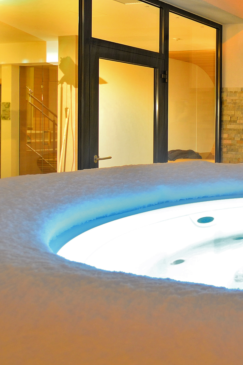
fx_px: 415
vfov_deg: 46.7
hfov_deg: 26.0
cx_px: 344
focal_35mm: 41
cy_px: 123
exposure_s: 2
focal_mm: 10
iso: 200
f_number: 4.5
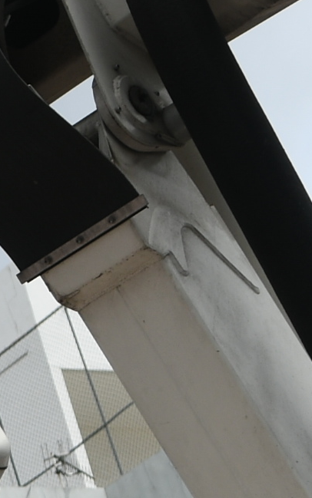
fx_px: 4011
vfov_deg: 7.0
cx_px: -1001
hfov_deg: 4.1
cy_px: 832
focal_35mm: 295
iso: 100
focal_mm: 30
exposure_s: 1/1000
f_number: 5
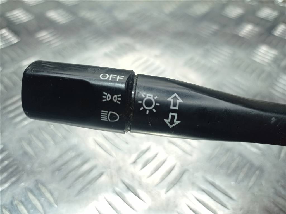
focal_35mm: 28
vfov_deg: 49.6
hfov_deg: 63.5
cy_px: 107
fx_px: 231
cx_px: 143
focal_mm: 4.7
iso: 100
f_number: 1.79
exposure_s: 1/268
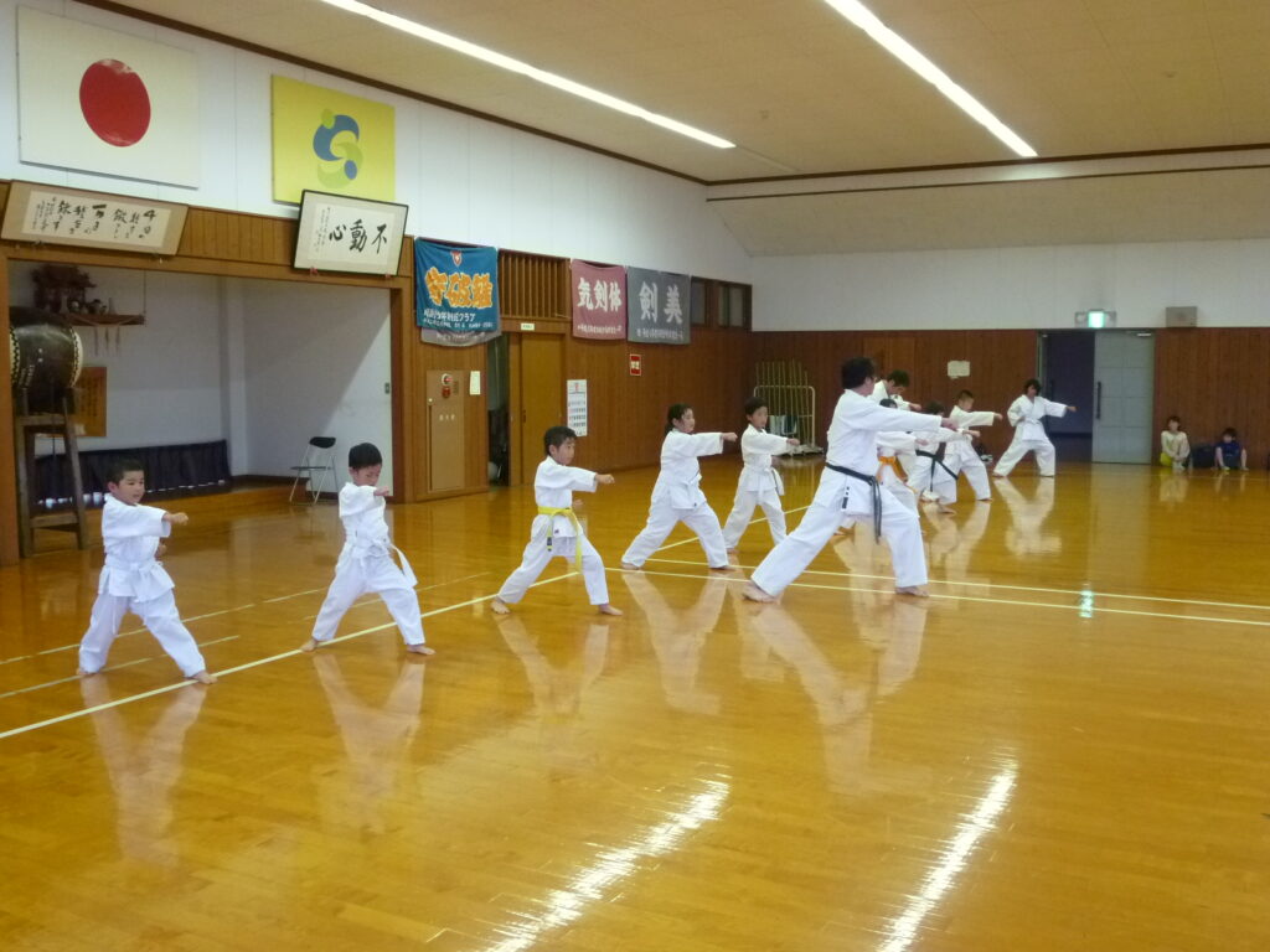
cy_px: 476
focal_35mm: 33
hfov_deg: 55.4
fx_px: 1211
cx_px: 635
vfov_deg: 42.9
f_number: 3.2
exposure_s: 1/25
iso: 400
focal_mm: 5.9
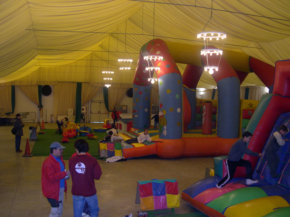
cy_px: 108
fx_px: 318
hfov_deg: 49.0
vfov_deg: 37.7
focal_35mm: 38
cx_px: 145
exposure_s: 1/60
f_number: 2.8
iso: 326
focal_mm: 8
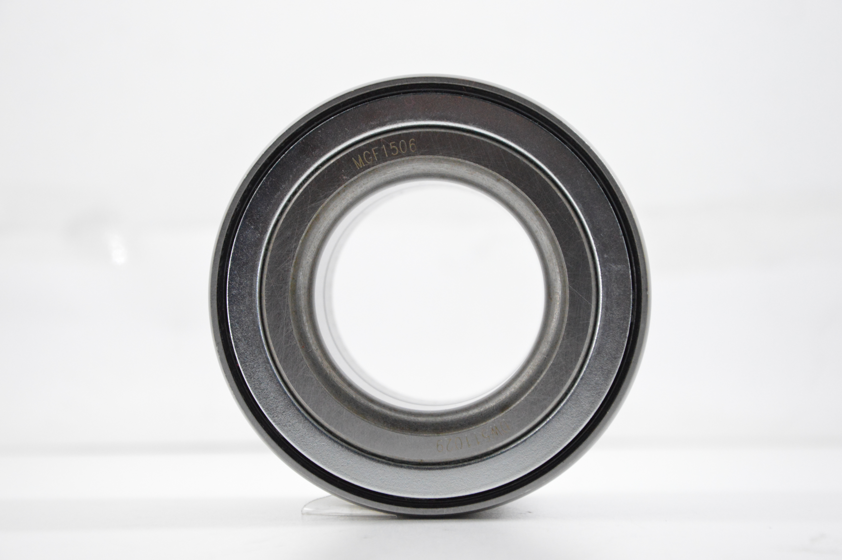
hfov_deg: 18.2
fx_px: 2629
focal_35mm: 112
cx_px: 421
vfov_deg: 12.2
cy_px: 280
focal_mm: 75
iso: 3200
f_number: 7.1
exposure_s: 1/100
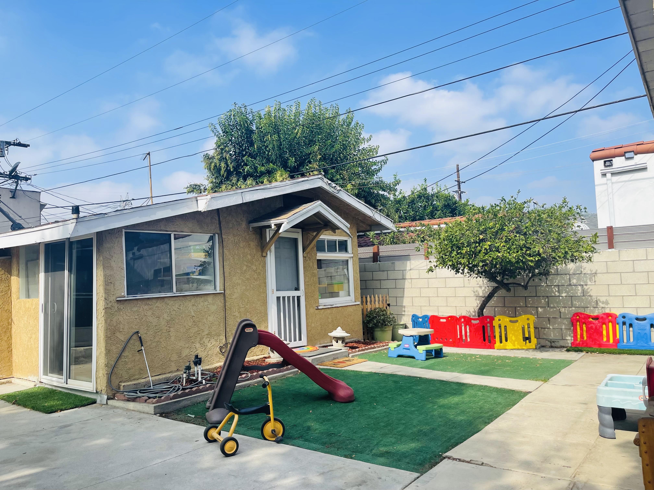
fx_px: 491
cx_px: 327
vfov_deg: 53.1
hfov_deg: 67.3
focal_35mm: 26
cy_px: 245
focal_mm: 5.1
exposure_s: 1/2660
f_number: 1.6
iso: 32
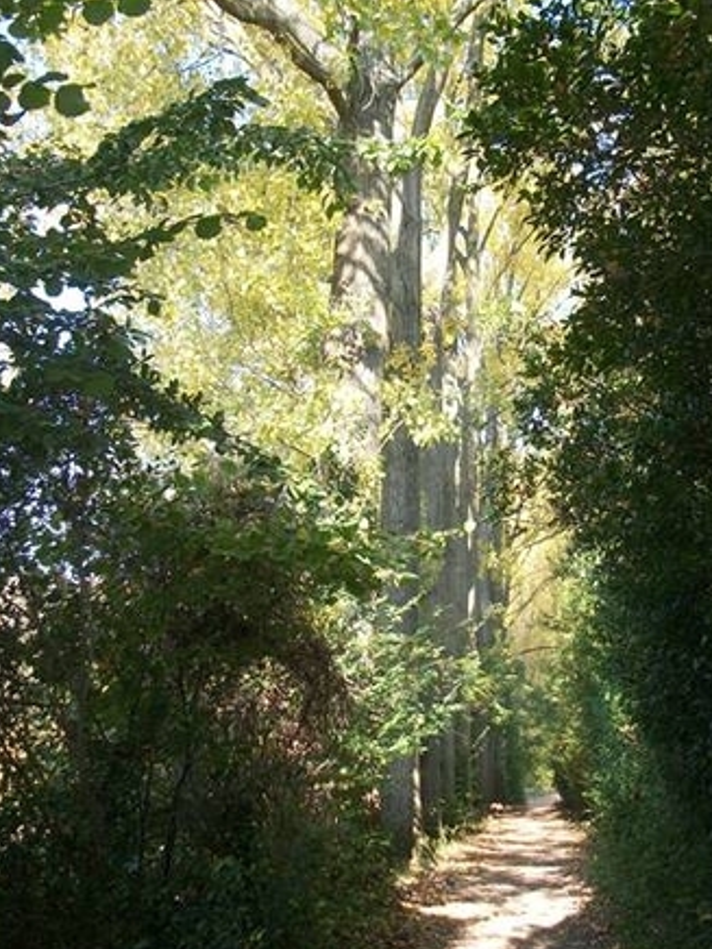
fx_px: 1207
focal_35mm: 44
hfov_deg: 32.8
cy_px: 420
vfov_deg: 42.9
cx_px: 403
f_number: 2.9
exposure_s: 1/125
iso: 80
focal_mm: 5.7
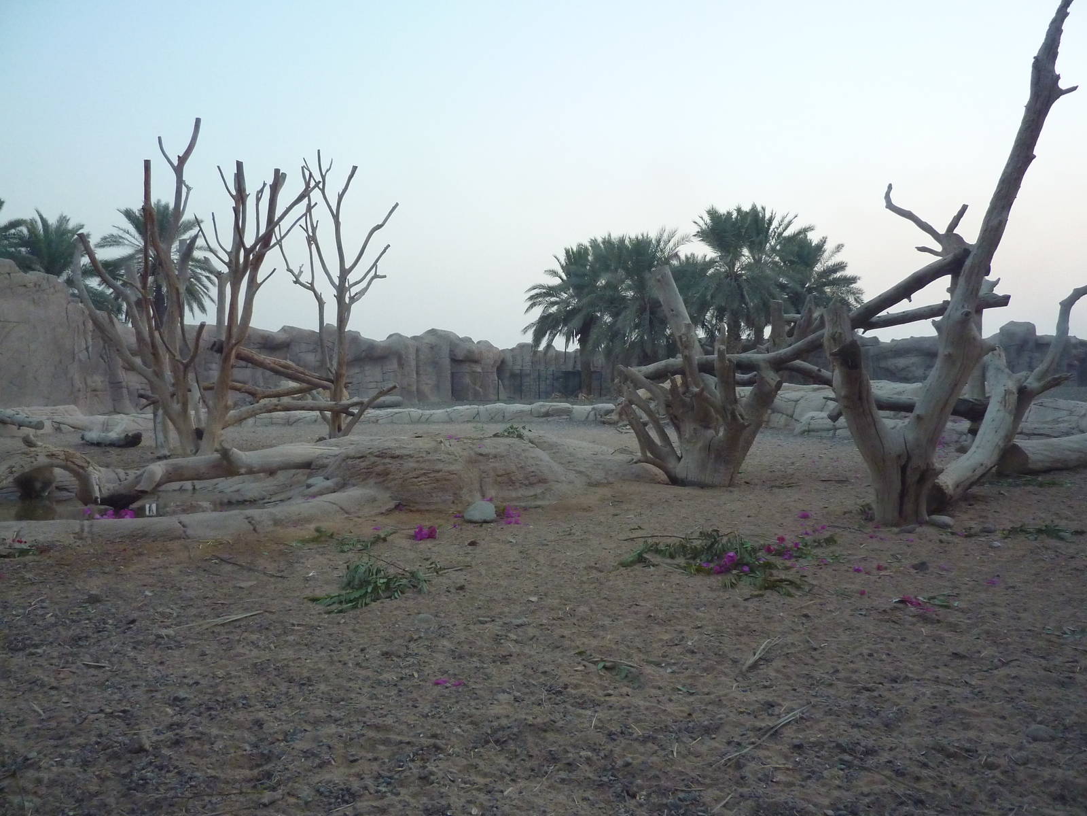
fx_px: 785
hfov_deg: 69.4
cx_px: 544
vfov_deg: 54.9
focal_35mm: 25
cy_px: 408
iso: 400
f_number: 3.3
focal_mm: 4.1
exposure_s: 1/30
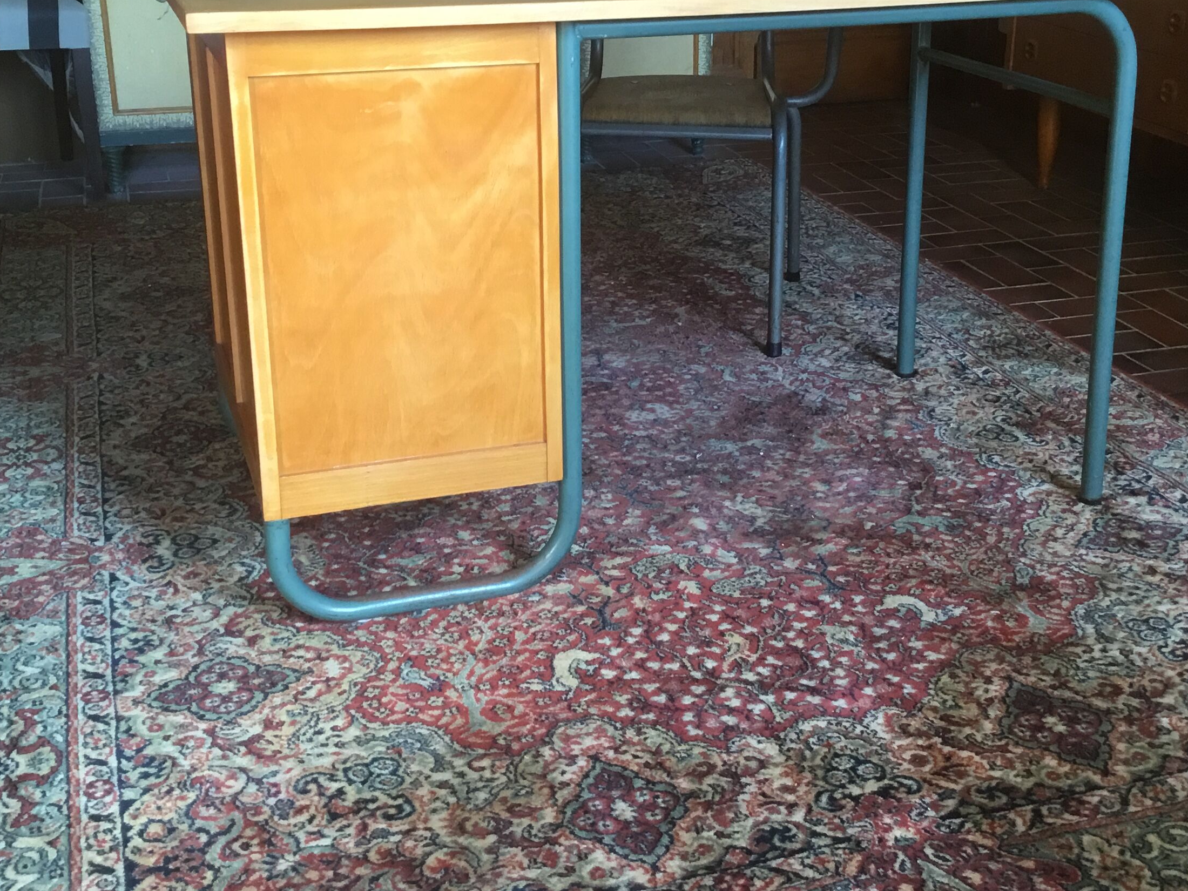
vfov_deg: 31.4
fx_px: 1579
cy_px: 325
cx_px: 660
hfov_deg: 41.2
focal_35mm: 46
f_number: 2.4
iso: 100
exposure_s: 1/33
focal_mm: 3.3
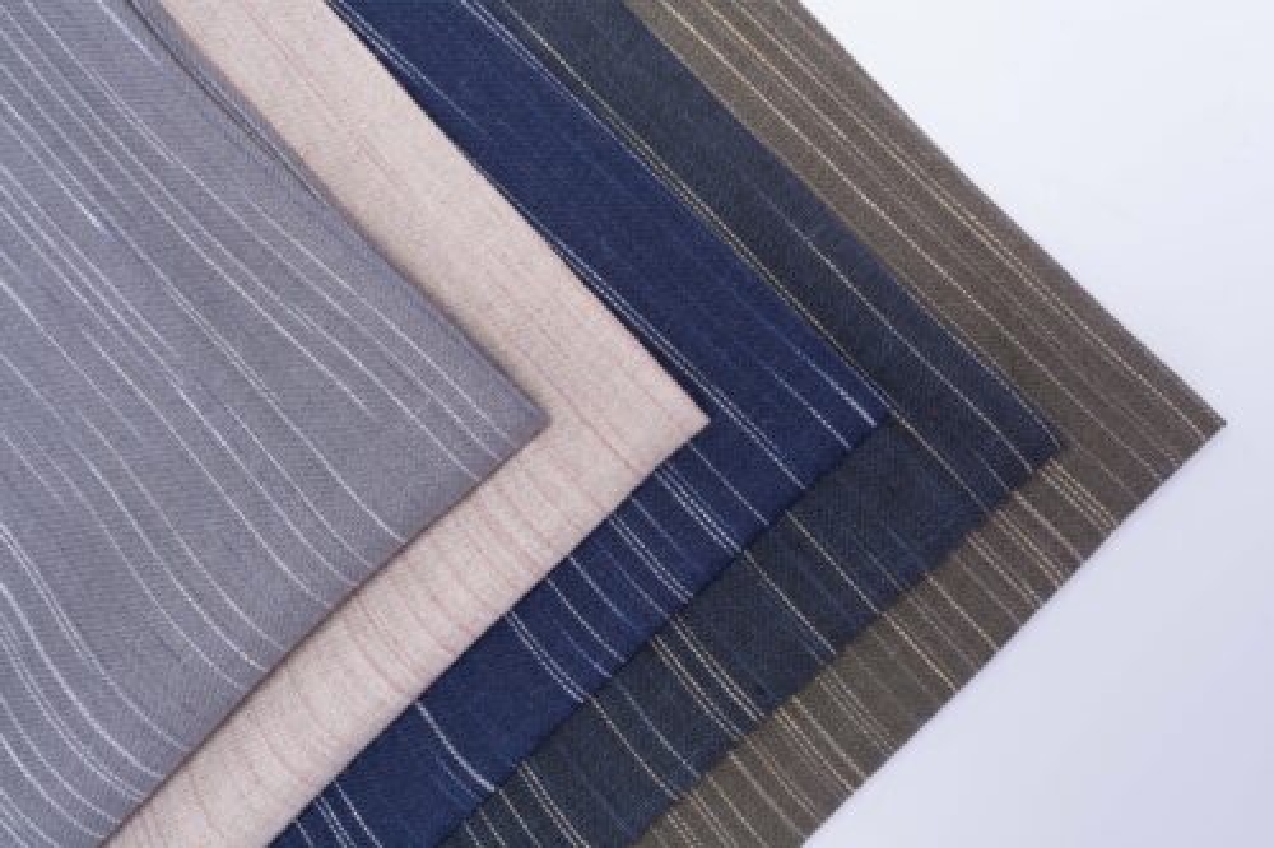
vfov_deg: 33.0
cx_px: 637
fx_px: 1433
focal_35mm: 40
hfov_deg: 47.9
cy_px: 424
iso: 100
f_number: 11
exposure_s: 1/125
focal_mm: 27
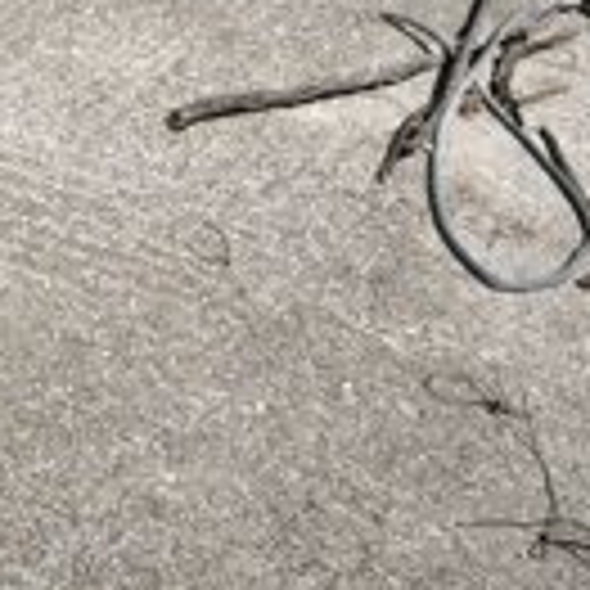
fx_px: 1080
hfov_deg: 26.3
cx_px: -162
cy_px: 59
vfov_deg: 29.3
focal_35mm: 56
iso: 80
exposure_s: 1/1889
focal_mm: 5.35
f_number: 1.7
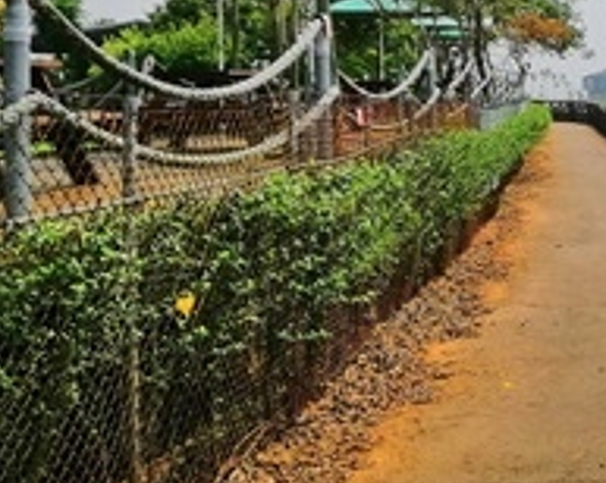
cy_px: 160
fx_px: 1415
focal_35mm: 79
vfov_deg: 19.3
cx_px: 672
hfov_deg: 22.7
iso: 50
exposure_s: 1/1795
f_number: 2.2
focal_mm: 3.81
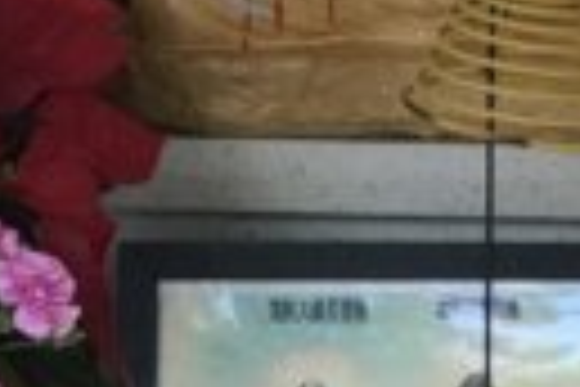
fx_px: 4430
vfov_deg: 4.9
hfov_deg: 7.5
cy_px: -464
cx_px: 468
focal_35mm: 275
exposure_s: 1/60
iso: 32
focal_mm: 6.6
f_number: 2.8
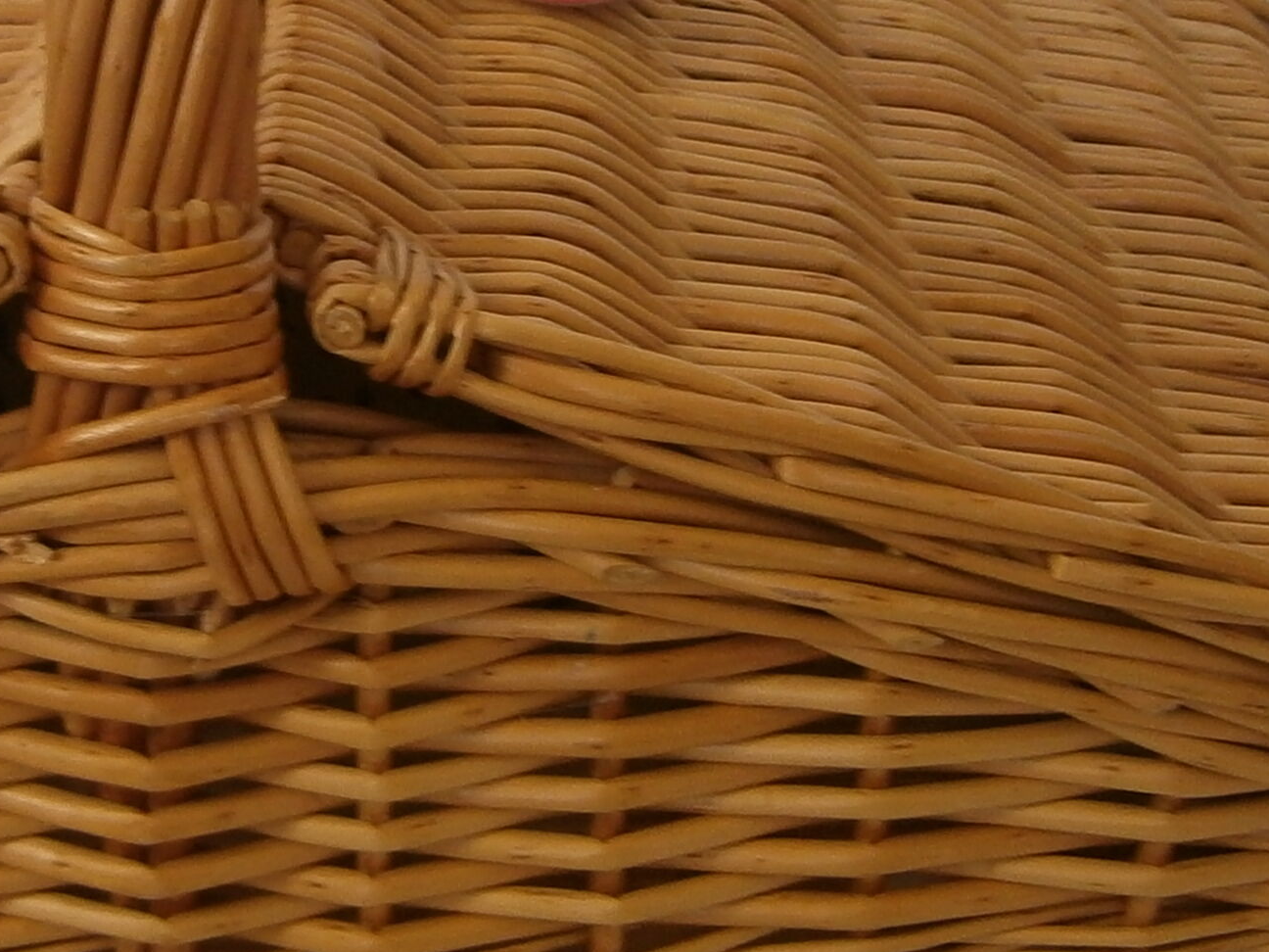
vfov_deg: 17.2
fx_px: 3153
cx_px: 176
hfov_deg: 22.3
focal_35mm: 86
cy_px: 407
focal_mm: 4.7
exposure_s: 1/40
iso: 80
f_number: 2.8
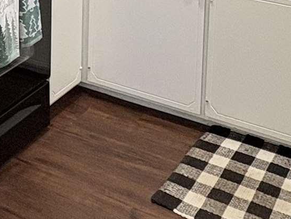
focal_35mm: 78
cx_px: -15
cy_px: -167
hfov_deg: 23.7
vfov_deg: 16.2
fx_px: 656
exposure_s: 1/60
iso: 125
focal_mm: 2.22
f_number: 2.2
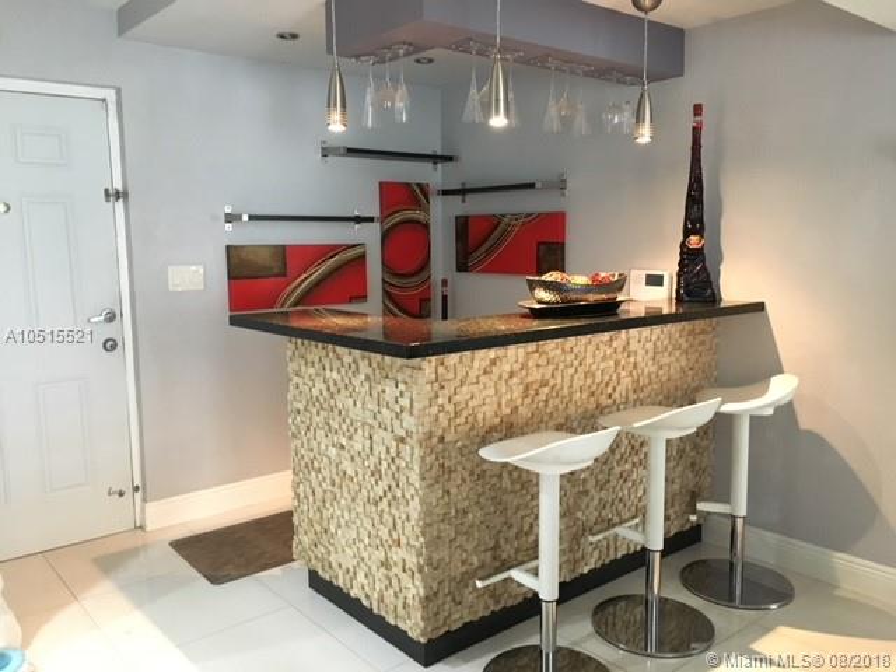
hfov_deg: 61.7
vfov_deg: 48.2
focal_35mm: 29
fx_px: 751
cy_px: 336
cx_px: 448
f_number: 2.2
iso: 250
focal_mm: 4.15
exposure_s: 1/15
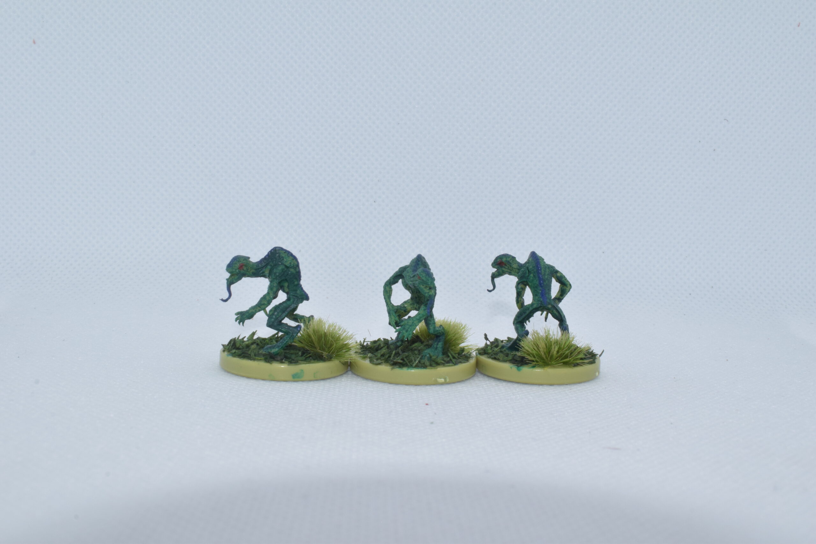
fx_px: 986
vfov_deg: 30.9
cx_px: 408
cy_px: 272
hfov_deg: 45.0
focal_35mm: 44
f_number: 22
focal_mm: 29
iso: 800
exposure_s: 1/125
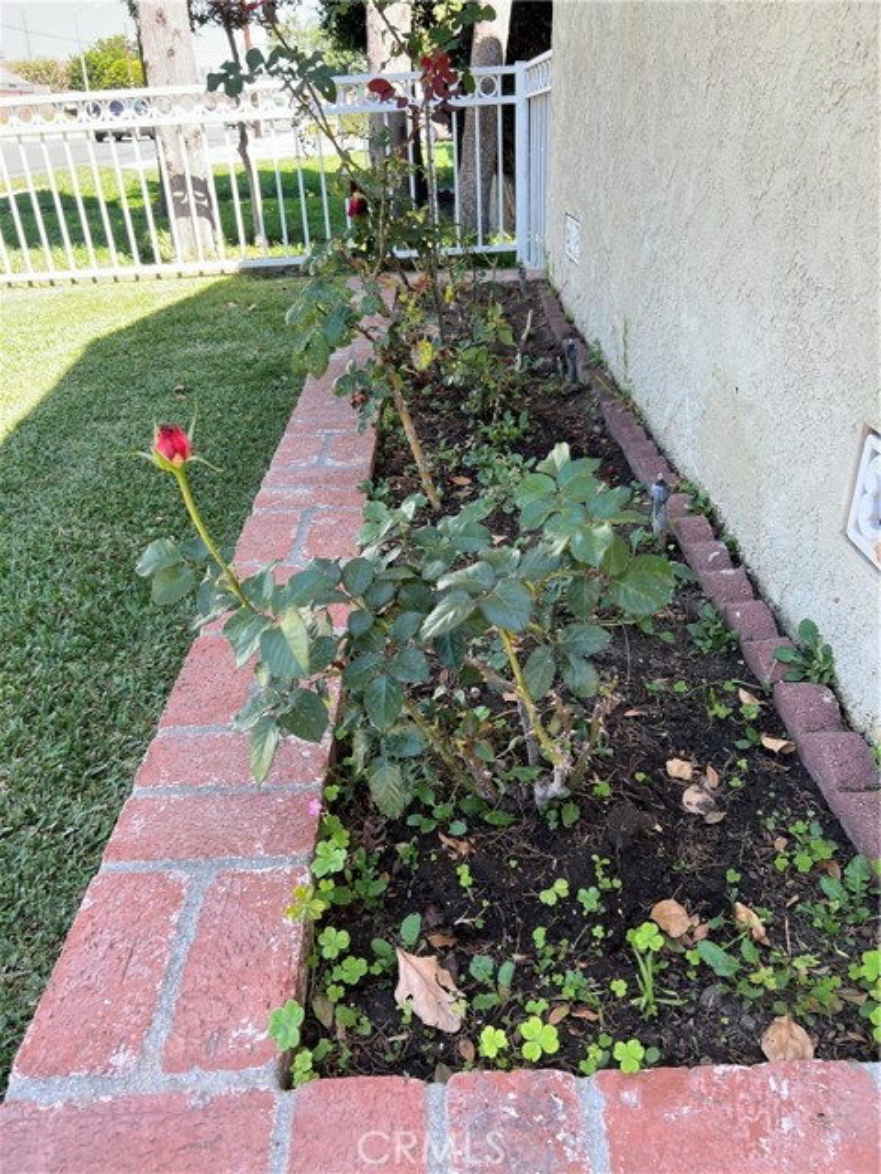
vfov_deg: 67.3
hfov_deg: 53.1
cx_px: 440
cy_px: 587
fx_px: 882
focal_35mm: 26
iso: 50
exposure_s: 1/239
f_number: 1.5
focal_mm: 5.7
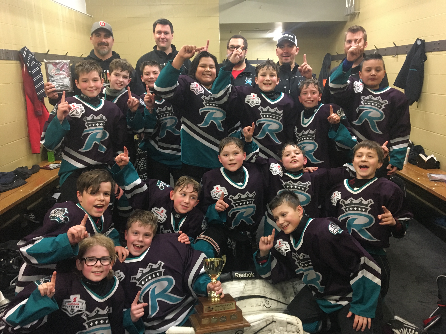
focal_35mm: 29
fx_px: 374
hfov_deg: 61.7
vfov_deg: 48.2
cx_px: 223
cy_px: 167
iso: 200
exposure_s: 1/24
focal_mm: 4.15
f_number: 2.2
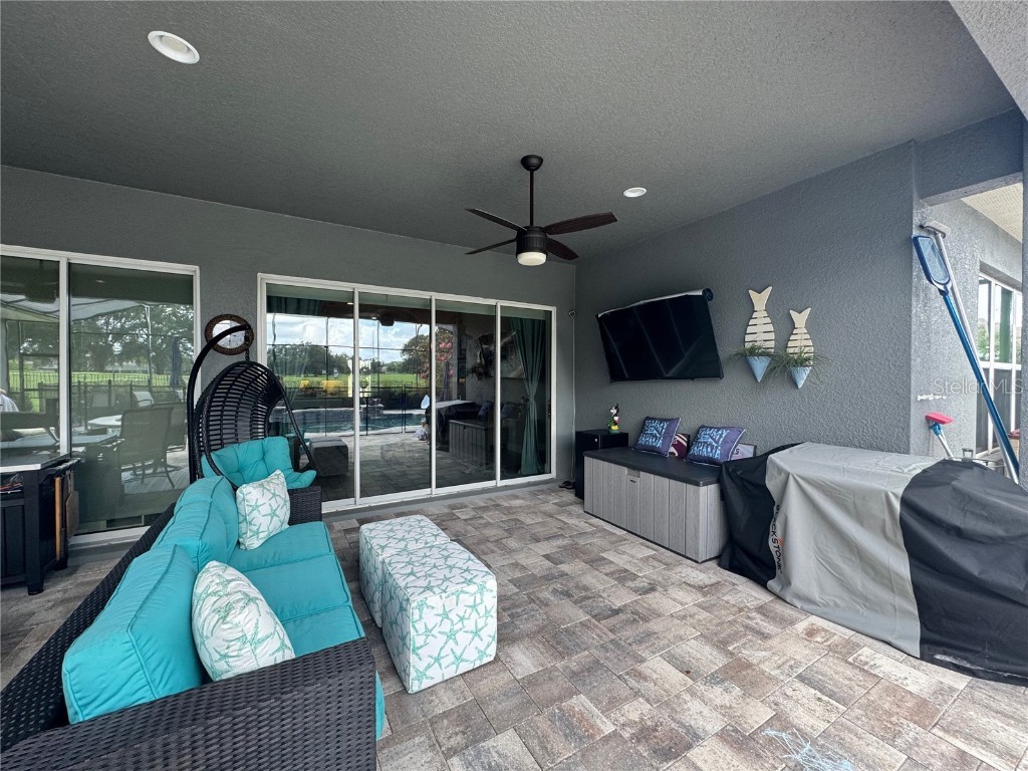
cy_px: 386
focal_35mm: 14
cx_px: 514
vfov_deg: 85.7
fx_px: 416
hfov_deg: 102.1
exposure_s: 1/99
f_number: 2.2
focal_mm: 2.22
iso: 100
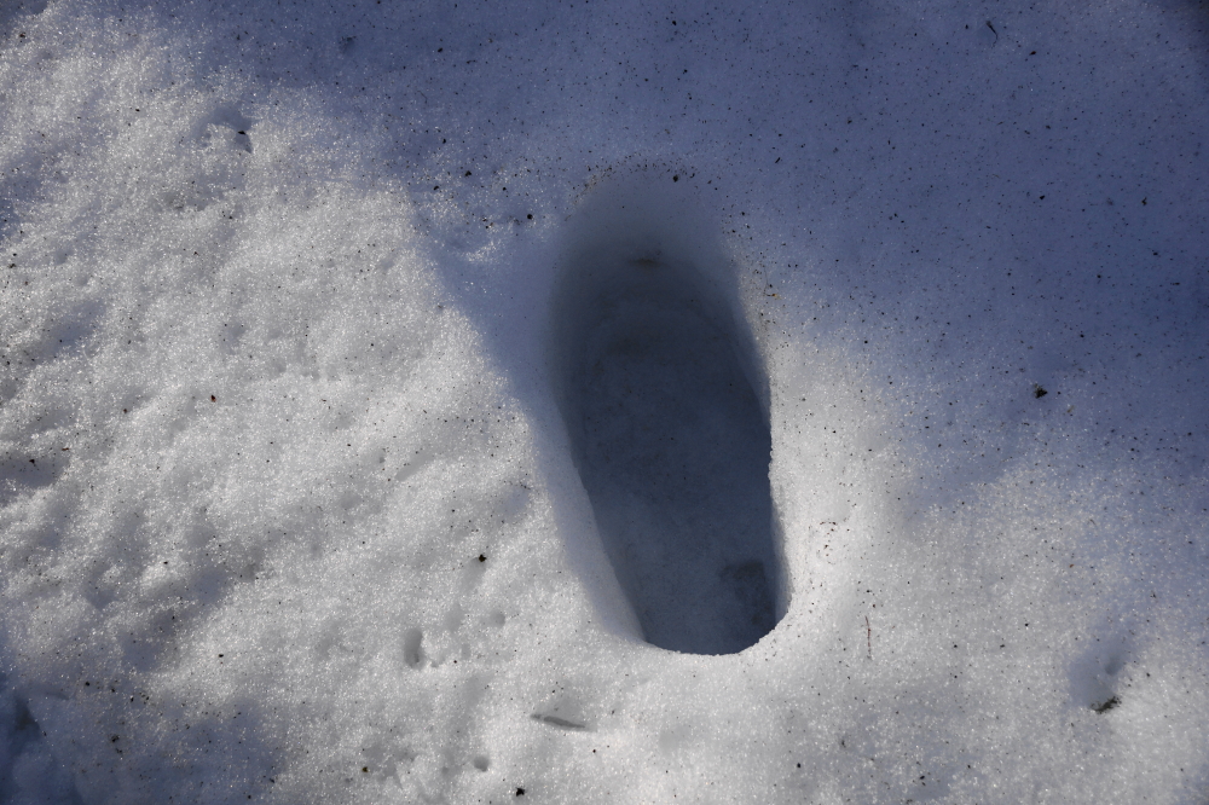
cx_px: 604
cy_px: 402
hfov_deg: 37.9
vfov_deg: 25.7
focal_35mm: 52
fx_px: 1762
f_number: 6.3
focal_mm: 35
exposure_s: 1/125
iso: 100
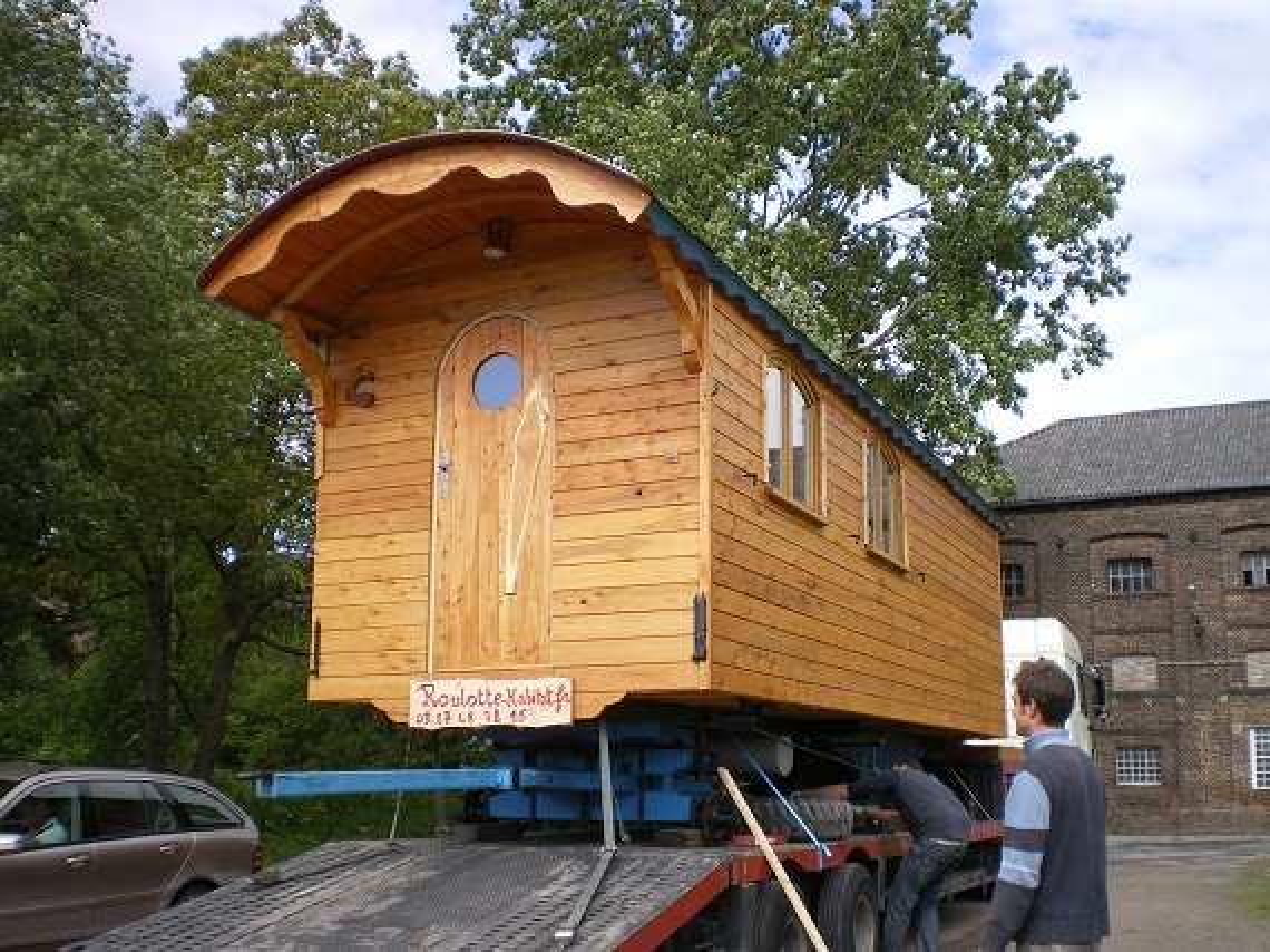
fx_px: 1320
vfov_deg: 39.6
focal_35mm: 36
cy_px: 476
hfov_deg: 51.4
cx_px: 635
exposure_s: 1/200
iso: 50
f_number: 4.6
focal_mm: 6.3
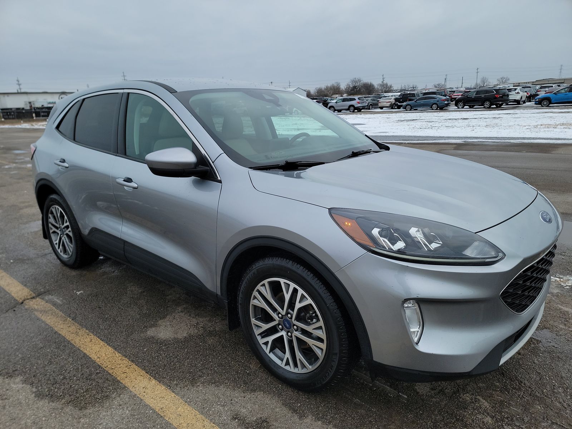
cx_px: 286
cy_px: 214
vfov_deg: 56.8
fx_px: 397
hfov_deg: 71.6
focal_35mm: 24
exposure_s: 1/341
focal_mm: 6.7
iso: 50
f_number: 1.8
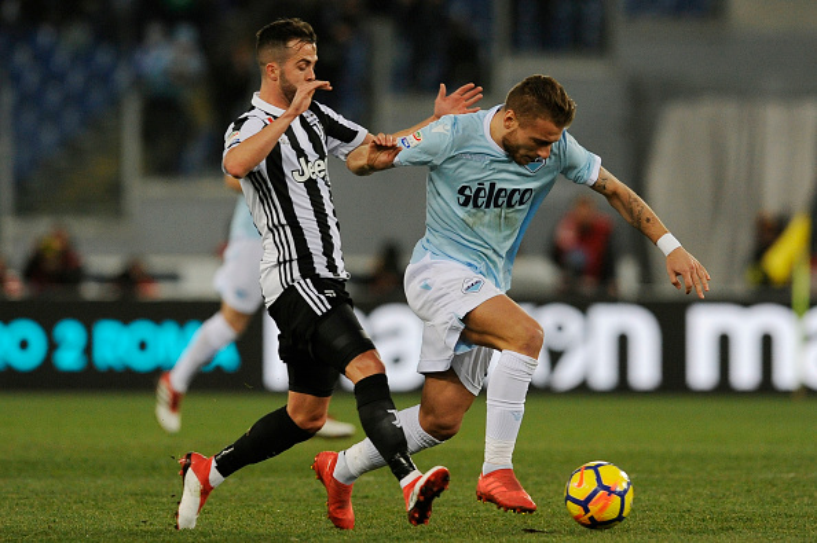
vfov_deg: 3.4
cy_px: 272
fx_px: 9070
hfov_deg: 5.2
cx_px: 408
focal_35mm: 400
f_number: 3.2
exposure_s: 1/800
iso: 2000
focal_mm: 400
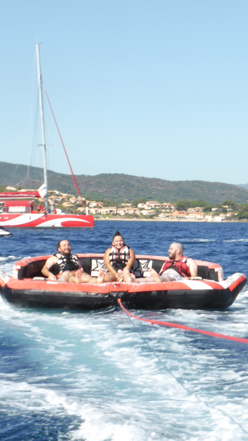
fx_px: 1532
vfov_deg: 16.4
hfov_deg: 9.2
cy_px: 221
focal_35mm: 131
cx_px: 172
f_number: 5.2
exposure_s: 1/500
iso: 125
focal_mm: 16.1
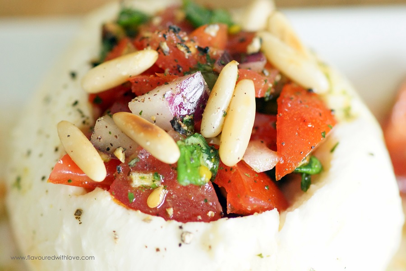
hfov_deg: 13.7
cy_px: 136
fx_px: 1692
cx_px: 203
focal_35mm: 150
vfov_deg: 9.1
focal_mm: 100
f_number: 3.2
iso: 1600
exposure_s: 1/160
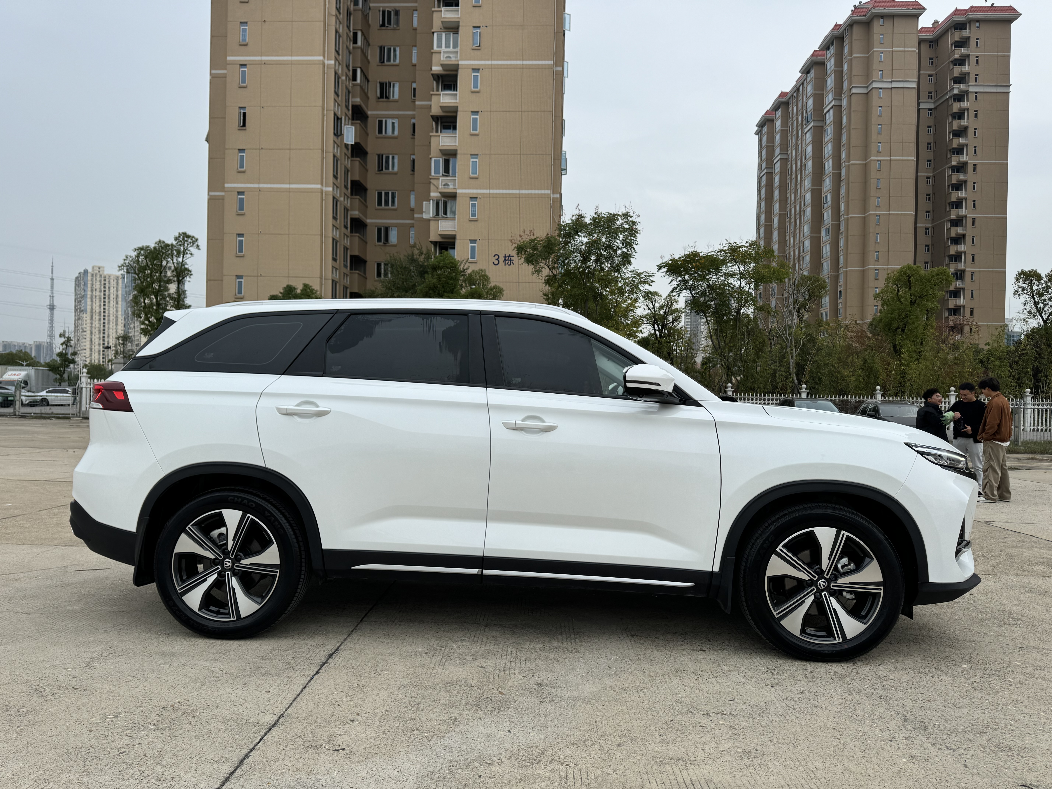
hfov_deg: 71.6
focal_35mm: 24
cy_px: 394
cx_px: 526
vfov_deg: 56.8
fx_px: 729
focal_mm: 6.76
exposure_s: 1/2415
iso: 80
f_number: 1.78
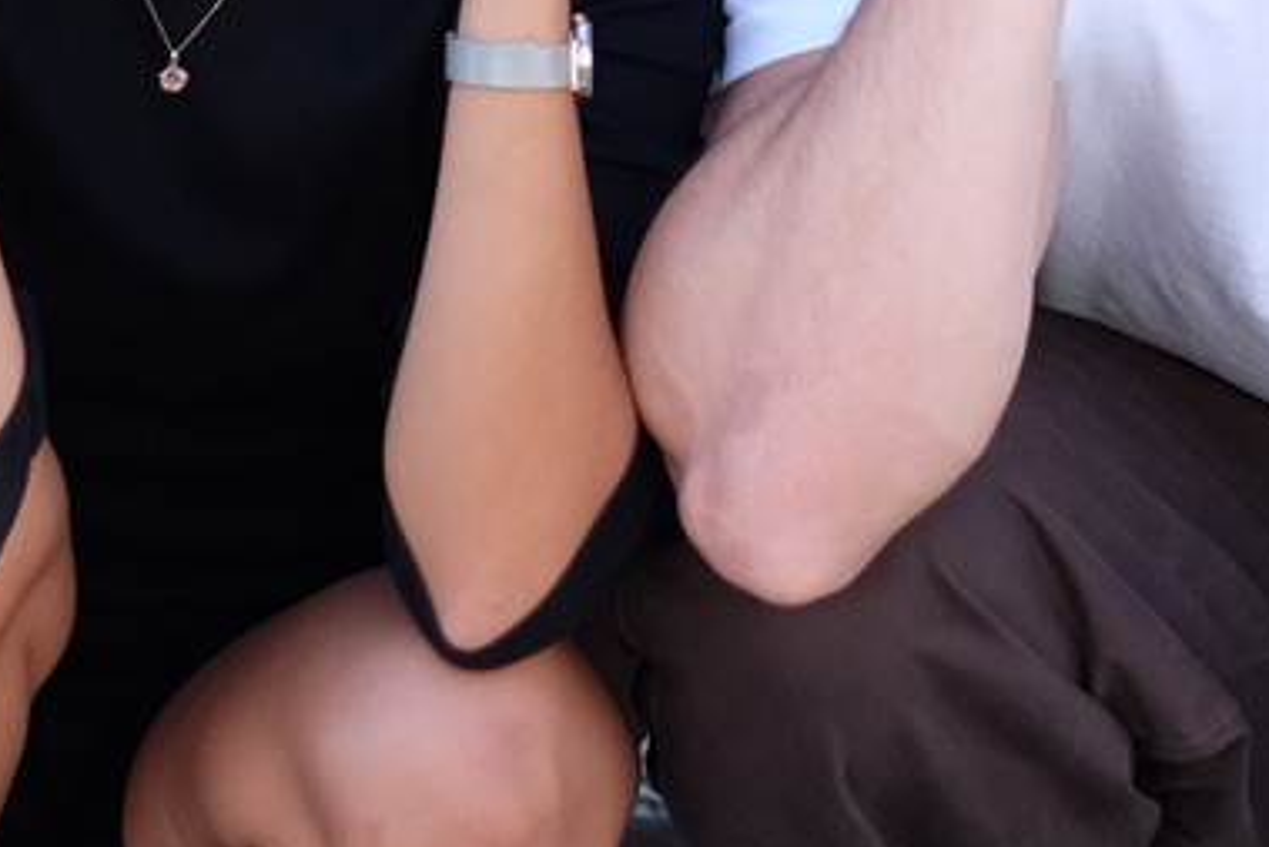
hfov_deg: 4.0
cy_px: -670
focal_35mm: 510
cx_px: 753
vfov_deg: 2.7
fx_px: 17983
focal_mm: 56
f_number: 2
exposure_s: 1/1000
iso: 250
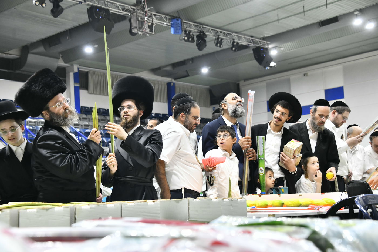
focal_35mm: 56
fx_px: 588
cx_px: 189
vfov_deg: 24.2
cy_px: 126
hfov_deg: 35.6
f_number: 5.6
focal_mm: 56
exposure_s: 1/160
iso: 1600
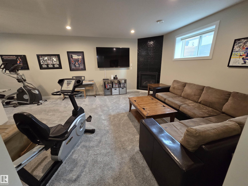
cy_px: 93
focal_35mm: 13
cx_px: 124
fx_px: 93
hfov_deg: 106.2
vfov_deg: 89.9
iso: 500
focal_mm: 2.2
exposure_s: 1/60
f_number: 2.2
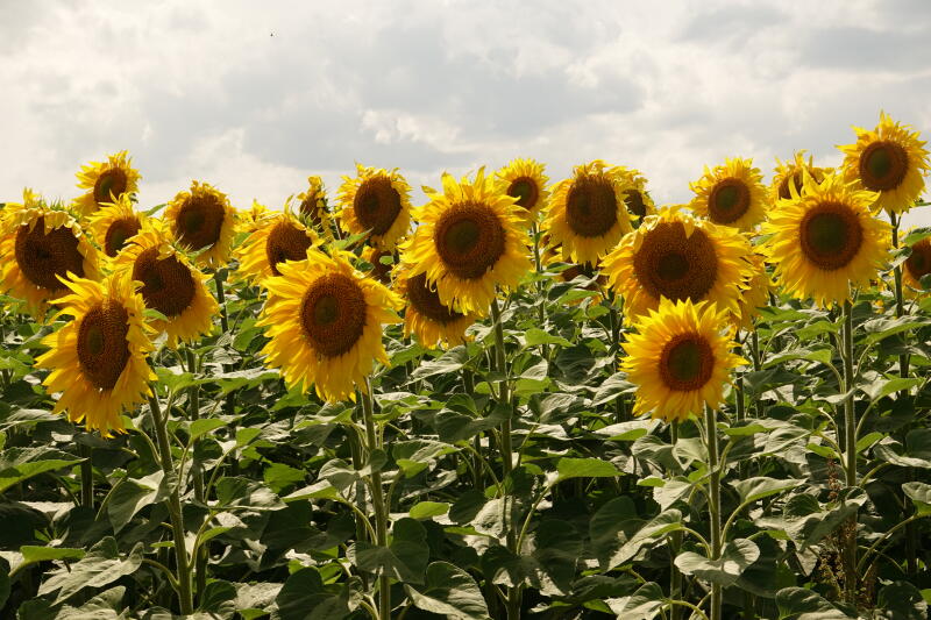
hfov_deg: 29.7
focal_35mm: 68
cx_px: 466
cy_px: 310
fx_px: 1758
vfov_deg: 20.0
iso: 125
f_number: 5
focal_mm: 24.84
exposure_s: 1/1000
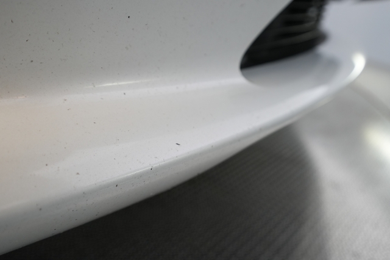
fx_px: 303
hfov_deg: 65.5
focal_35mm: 28
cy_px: 130
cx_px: 195
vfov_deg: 46.4
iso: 1250
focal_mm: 28
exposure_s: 1/100
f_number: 4.5
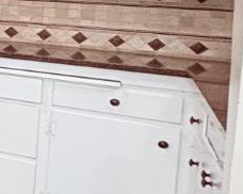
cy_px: -18
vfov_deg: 16.6
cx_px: -499
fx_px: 647
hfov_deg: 11.3
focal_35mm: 90
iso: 160
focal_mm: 2.22
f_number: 2.2
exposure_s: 1/60
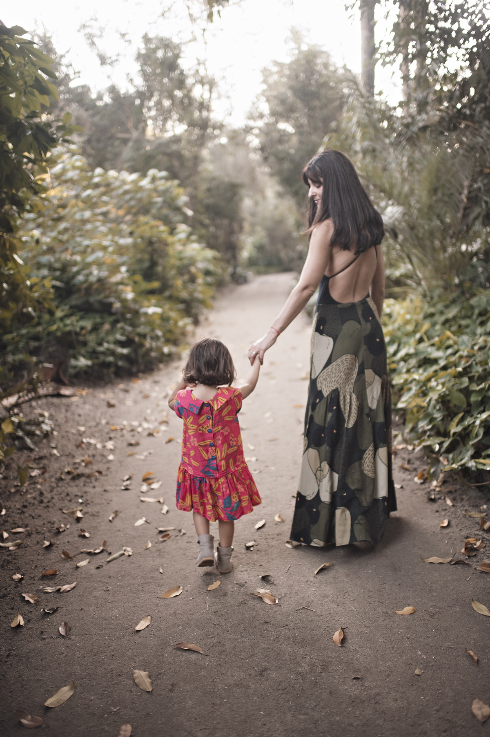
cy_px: 368
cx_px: 245
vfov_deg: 54.5
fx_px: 715
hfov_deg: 37.8
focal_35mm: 35
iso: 800
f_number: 1.4
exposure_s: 1/640
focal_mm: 35
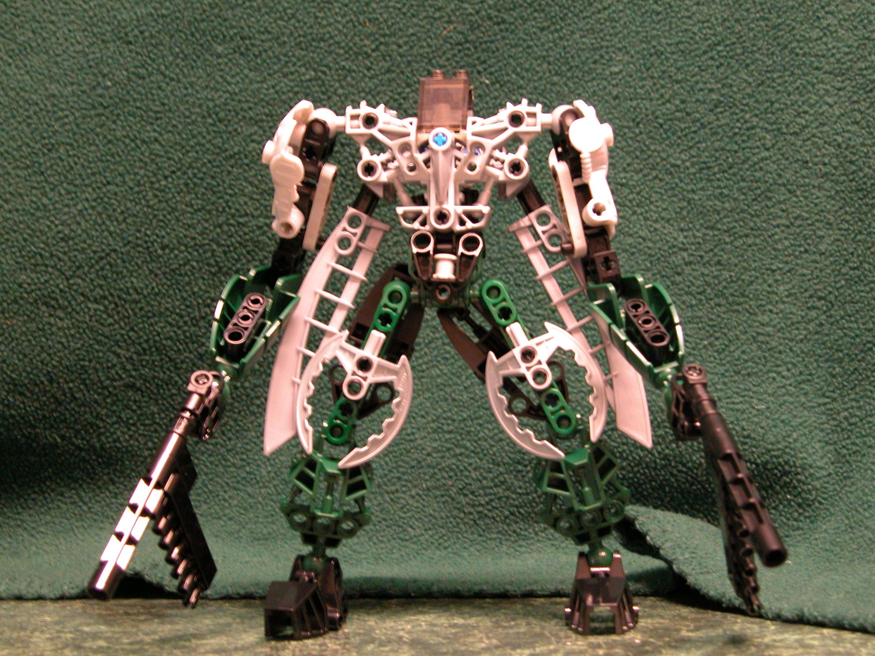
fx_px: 2224
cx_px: 438
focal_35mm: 88
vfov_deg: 16.8
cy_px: 328
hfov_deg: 22.3
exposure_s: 1/3.2
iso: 400
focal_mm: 22.3
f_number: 4.4
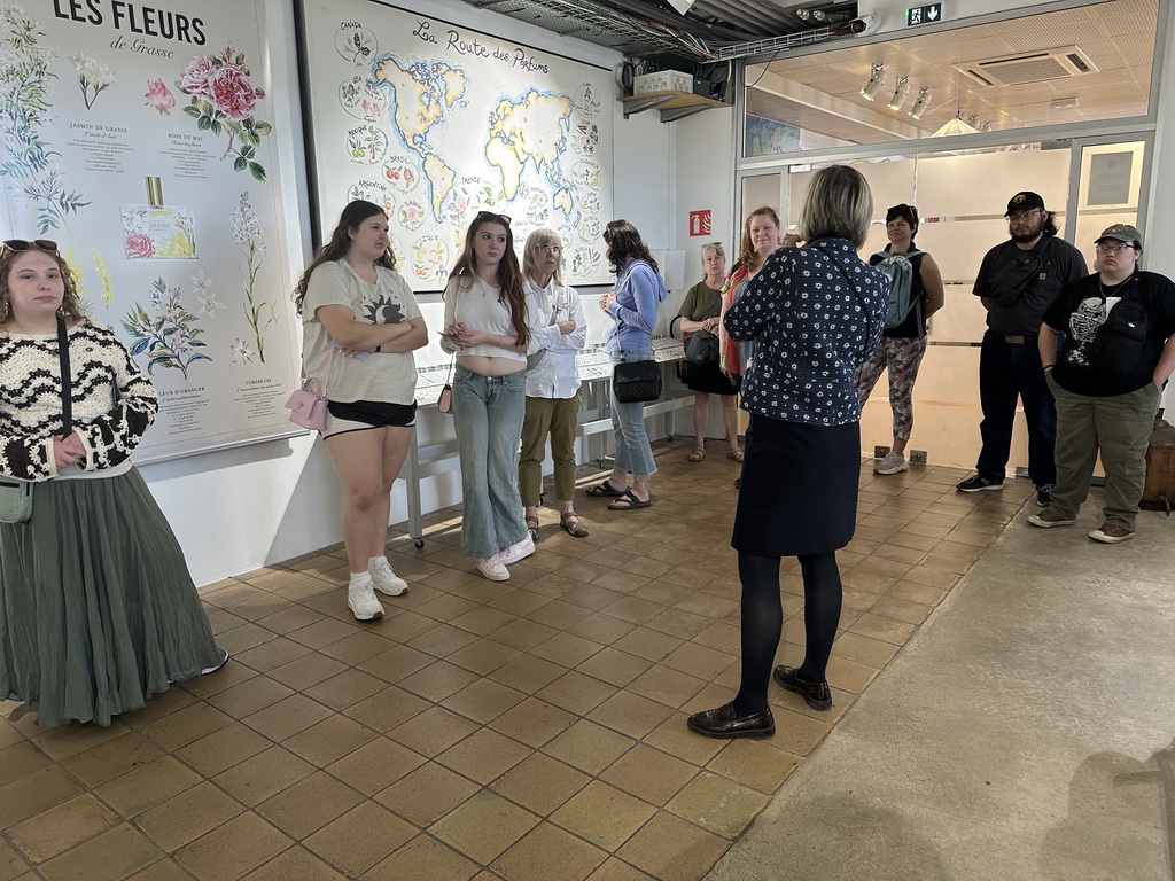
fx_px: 815
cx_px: 588
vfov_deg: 56.8
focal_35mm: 24
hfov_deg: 71.6
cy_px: 440
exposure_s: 1/100
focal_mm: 6.86
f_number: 1.78
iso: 160
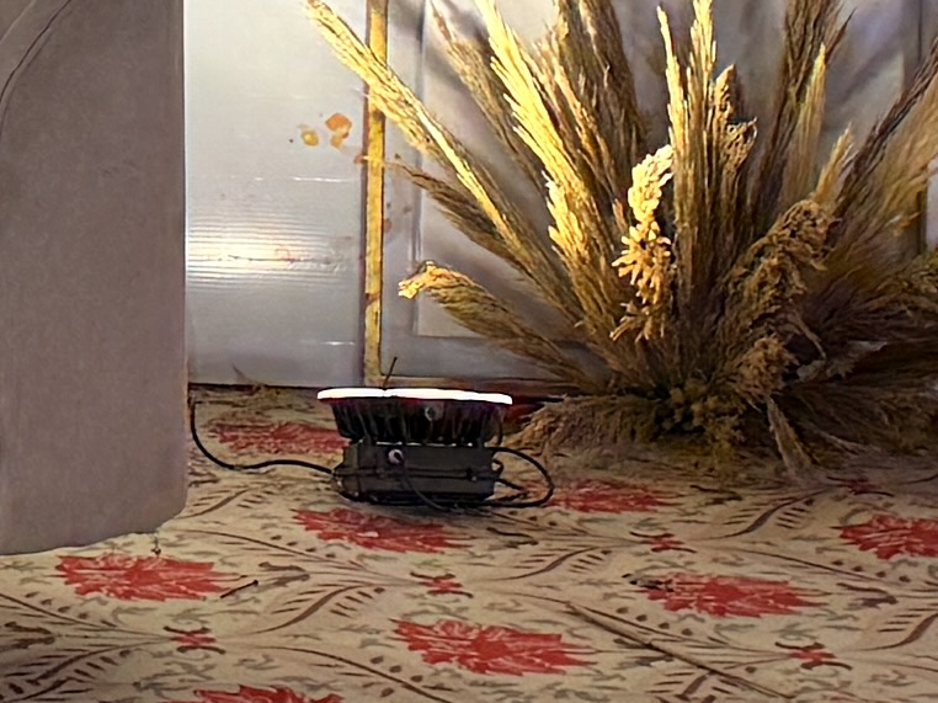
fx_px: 4876
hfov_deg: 10.5
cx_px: -599
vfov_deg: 8.0
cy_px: -559
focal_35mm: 180
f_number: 1.78
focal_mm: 6.76
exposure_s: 1/228
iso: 125
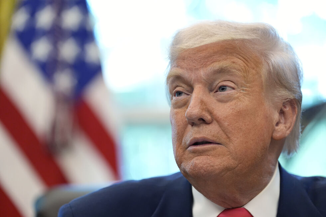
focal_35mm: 160
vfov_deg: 8.6
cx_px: 163
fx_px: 1449
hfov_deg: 12.8
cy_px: 108
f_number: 3.2
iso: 3200
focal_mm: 160
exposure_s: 1/320
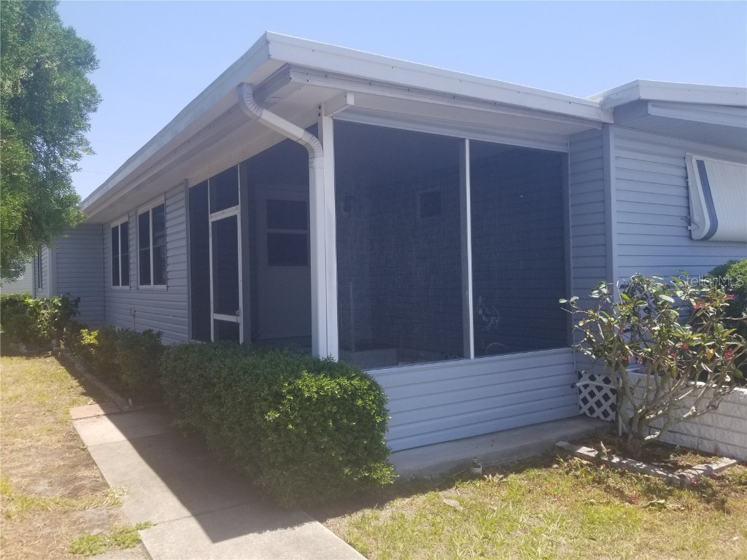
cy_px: 280
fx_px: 561
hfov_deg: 67.3
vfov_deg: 53.1
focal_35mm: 26
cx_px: 374
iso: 50
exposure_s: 1/1360
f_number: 1.7
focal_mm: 4.25
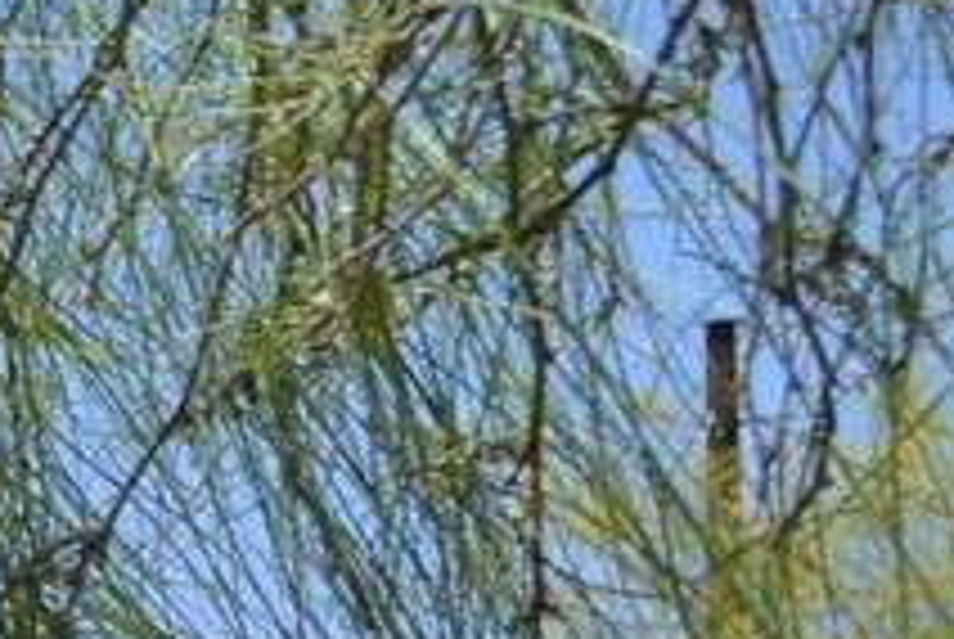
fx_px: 5758
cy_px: 1285
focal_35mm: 217
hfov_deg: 8.3
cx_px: -1647
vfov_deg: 6.2
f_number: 8
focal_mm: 24
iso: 100
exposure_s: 1/250
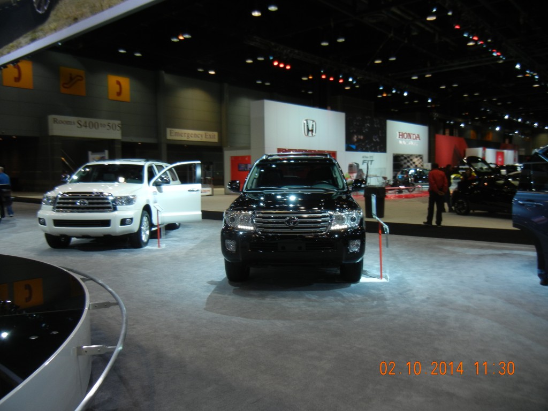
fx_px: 475
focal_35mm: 30
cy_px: 206
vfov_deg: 46.8
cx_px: 274
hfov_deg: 60.0
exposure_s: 1/94.7
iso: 160
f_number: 3.5
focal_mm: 5.4
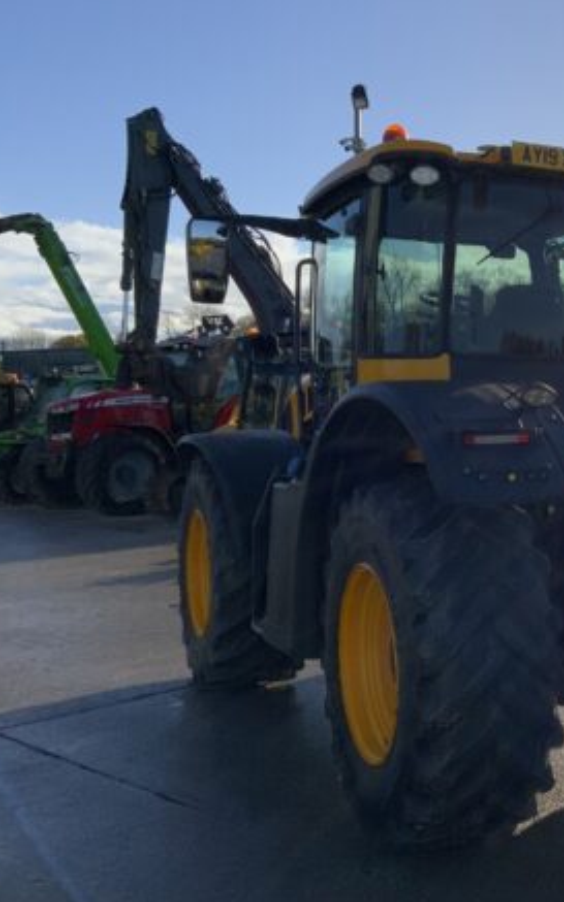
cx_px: 562
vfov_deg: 44.4
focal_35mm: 45
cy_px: 460
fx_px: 1107
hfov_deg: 27.0
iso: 16
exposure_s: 1/3125
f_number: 1.8
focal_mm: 3
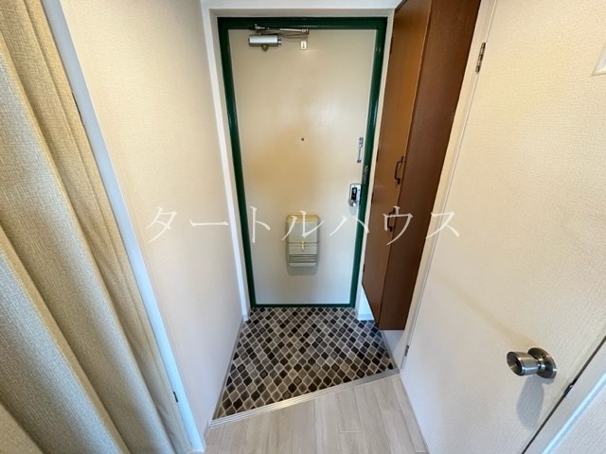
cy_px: 227
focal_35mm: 14
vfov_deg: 85.7
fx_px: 245
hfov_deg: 102.1
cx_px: 303
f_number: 2.2
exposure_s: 1/60
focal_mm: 2.22
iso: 250
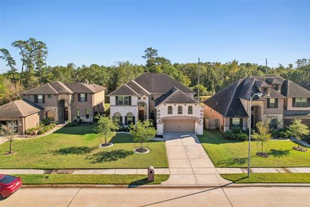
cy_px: 104
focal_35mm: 22
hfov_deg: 78.6
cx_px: 155
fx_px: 189
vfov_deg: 57.2
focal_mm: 8.4
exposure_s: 1/90
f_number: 2.8
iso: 110
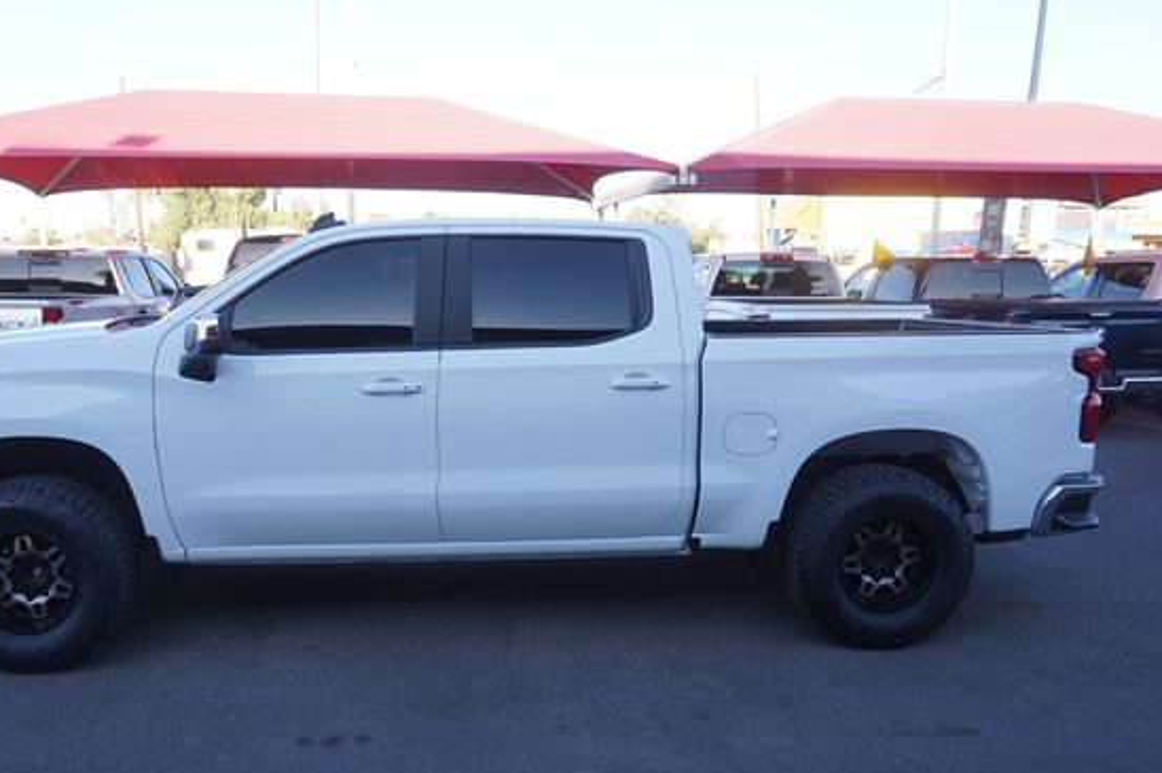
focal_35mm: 28
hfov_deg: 65.1
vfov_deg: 46.3
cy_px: 409
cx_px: 489
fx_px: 903
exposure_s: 1/80
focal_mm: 16
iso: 100
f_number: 5.6
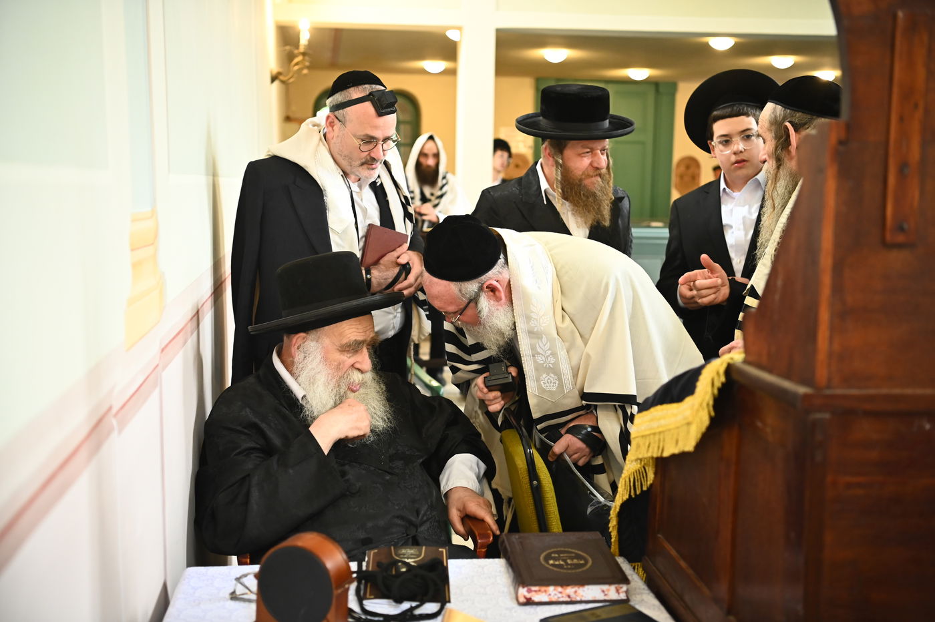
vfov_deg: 30.5
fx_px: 1142
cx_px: 468
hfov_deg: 44.5
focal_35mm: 44
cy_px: 311
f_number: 2.8
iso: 2000
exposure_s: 1/100
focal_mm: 44
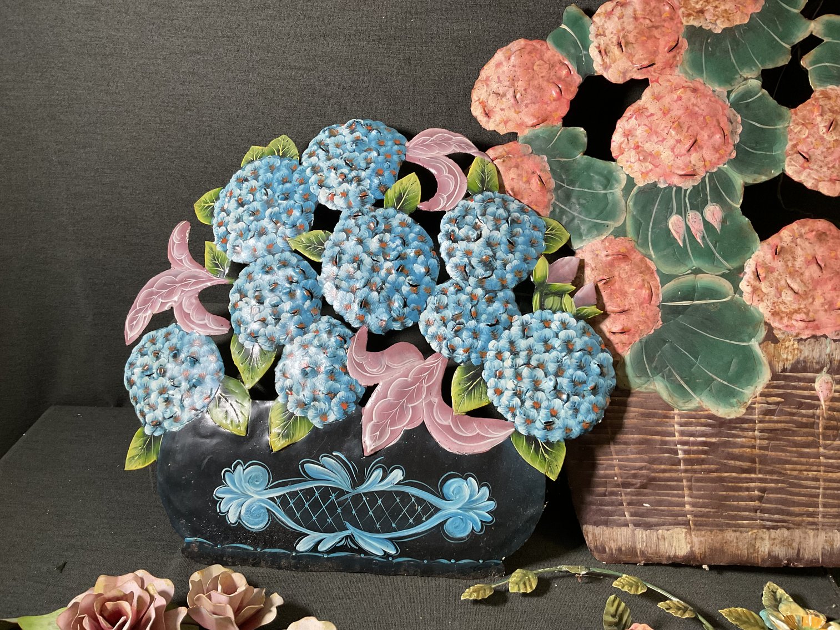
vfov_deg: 48.2
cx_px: 420
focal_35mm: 29
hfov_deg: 61.7
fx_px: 704
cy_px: 315
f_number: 1.8
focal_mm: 3
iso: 80
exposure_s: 1/50
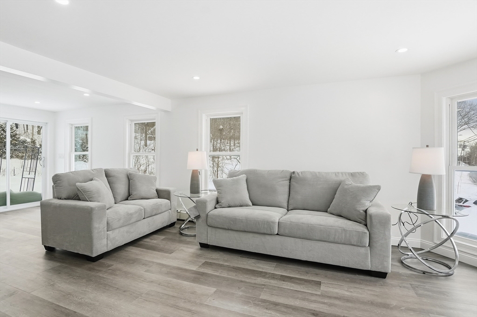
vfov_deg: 71.9
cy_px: 158
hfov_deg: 95.1
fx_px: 218
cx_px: 238
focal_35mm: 16
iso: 800
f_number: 7.1
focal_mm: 11
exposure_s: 1/1600
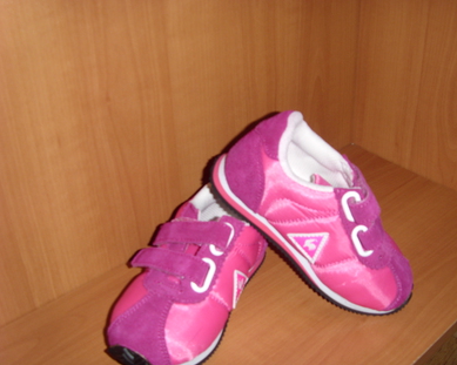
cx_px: 262
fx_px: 473
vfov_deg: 42.2
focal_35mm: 35
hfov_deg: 51.4
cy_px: 180
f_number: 3.5
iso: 50
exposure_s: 1/30
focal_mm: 6.3
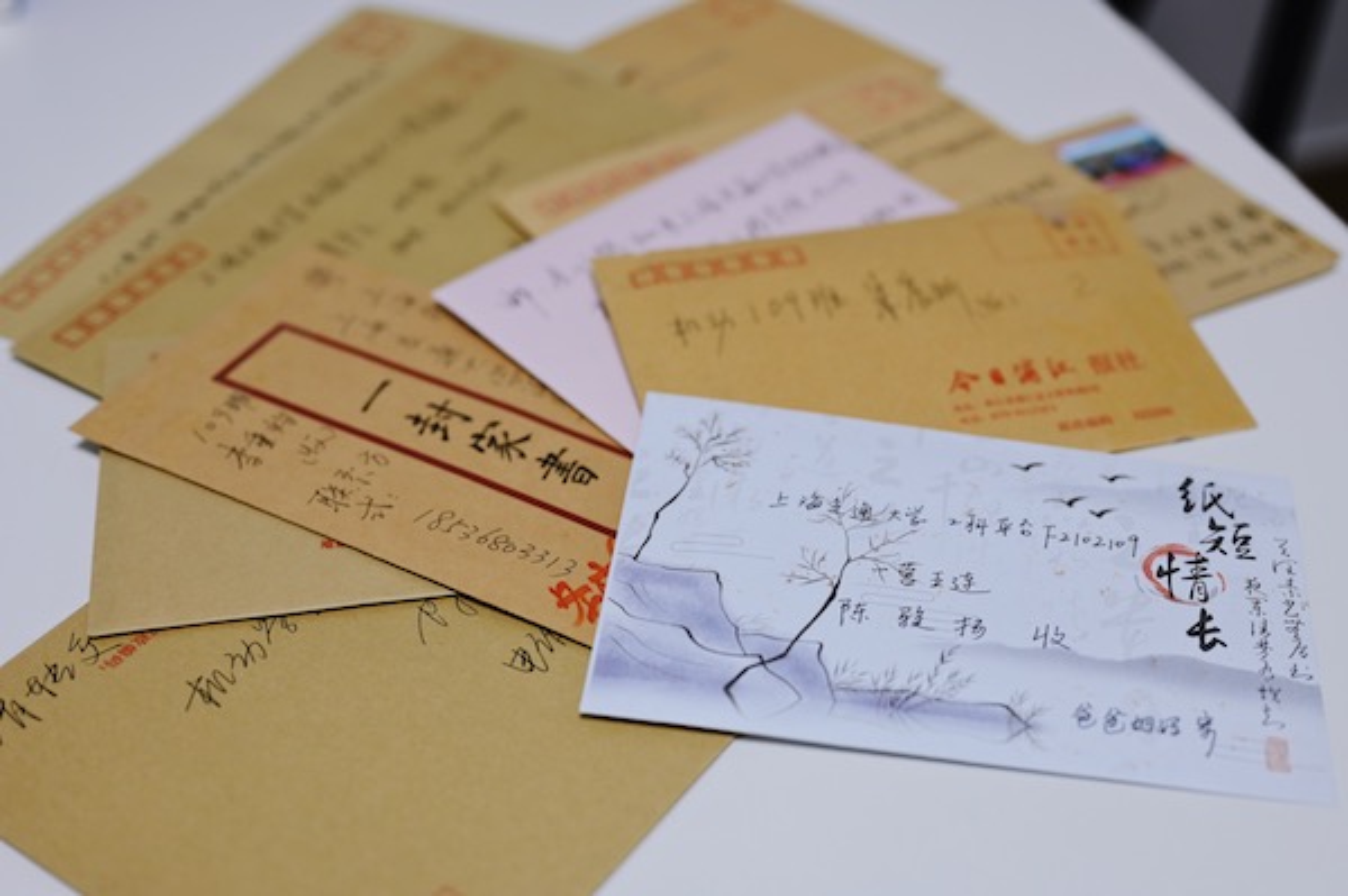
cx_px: 674
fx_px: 1871
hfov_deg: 39.6
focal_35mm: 50
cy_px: 448
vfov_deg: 26.9
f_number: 2.8
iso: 100
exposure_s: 1/40
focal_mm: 50
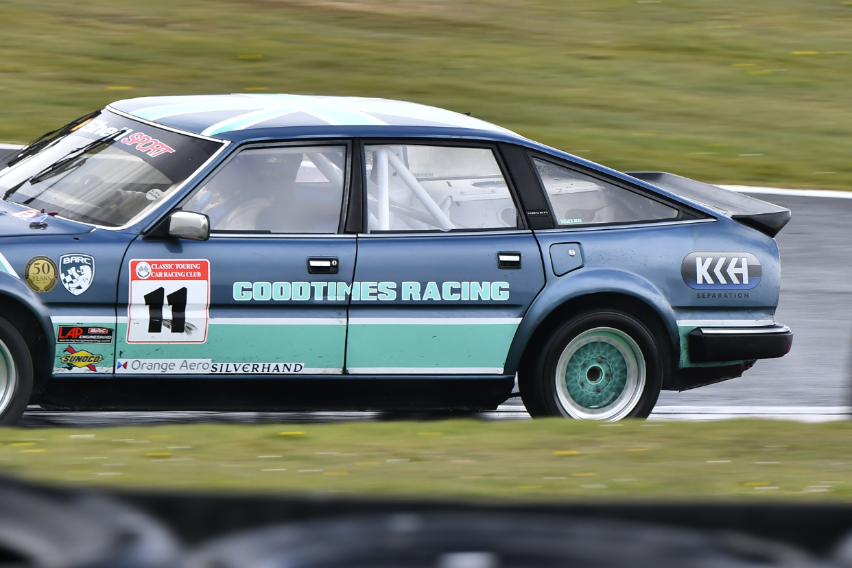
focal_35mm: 447
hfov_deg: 4.6
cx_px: 242
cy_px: 306
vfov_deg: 3.1
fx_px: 10574
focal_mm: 185
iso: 250
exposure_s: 1/200
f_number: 5.6
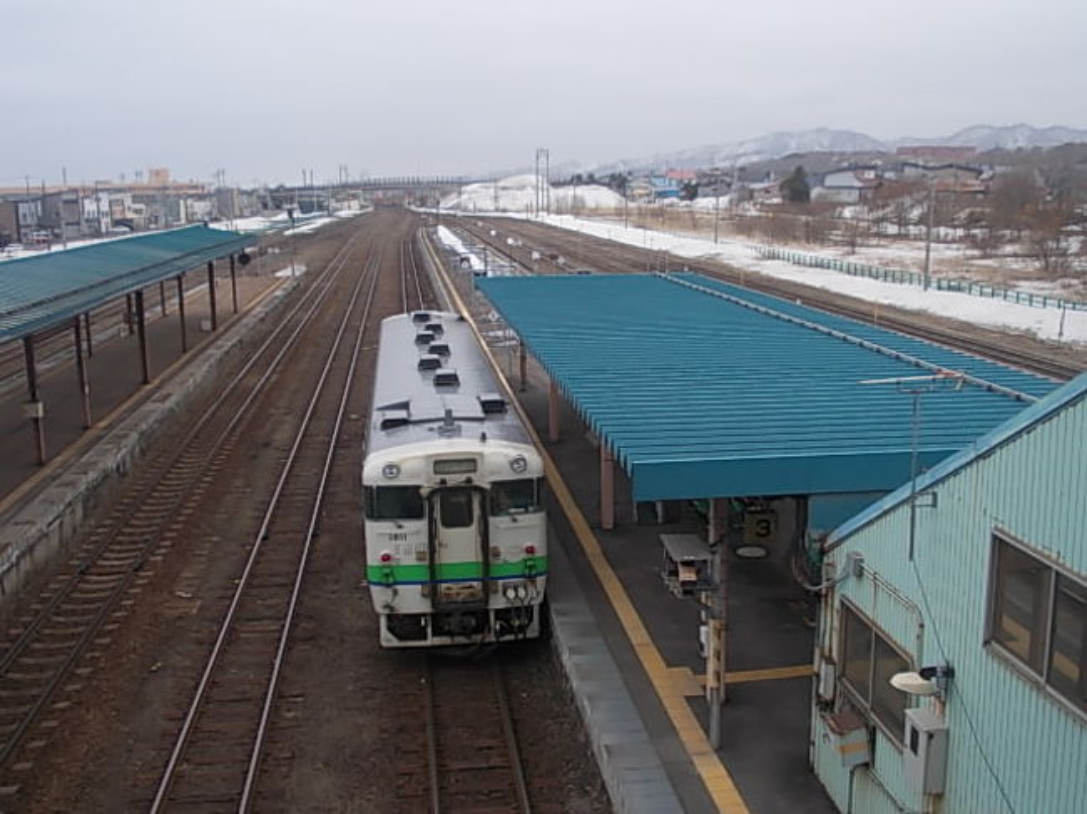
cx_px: 544
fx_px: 1193
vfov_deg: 37.7
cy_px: 407
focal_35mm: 38
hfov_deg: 49.0
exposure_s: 1/100
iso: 80
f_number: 3.1
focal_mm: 5.3
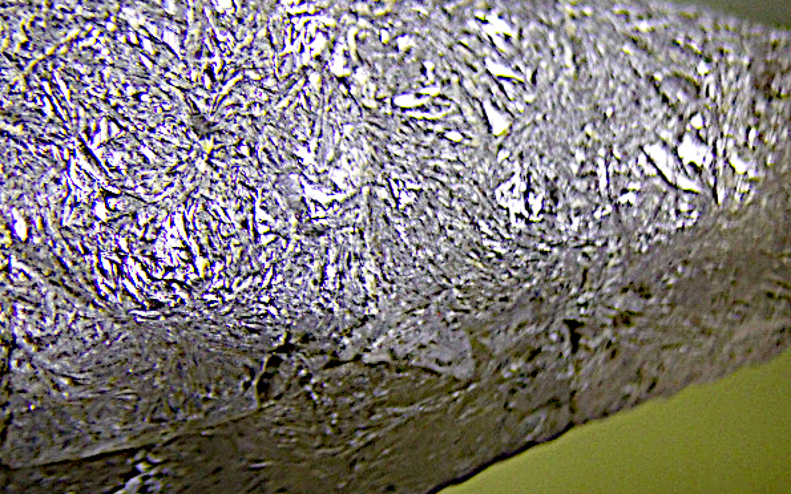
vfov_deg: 10.5
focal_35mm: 125
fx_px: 2695
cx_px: 339
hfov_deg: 16.7
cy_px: 181
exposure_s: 1/100
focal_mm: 14
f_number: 5.6
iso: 160
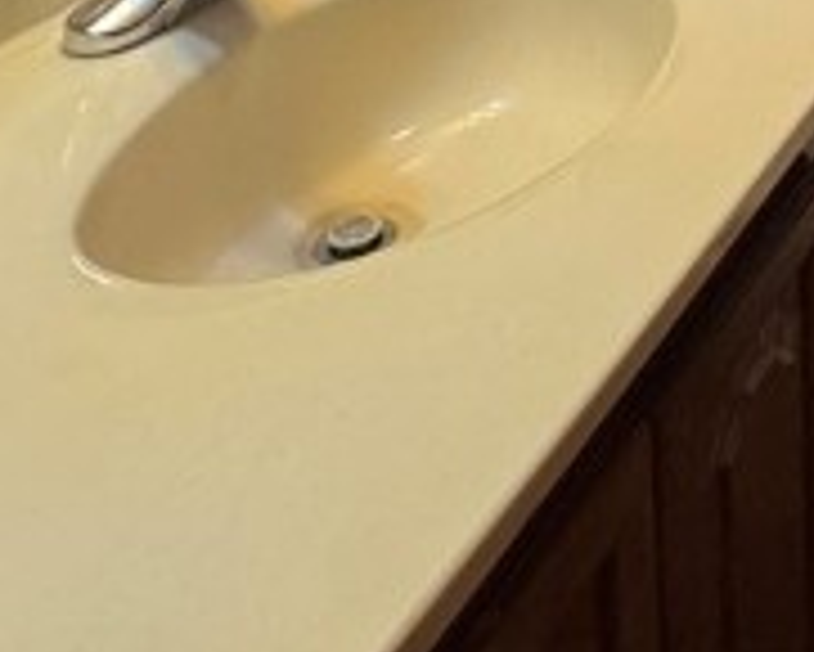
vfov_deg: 20.3
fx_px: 1398
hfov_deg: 26.5
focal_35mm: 58
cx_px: 1111
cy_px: -463
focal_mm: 2.22
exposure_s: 1/120
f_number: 2.2
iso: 200
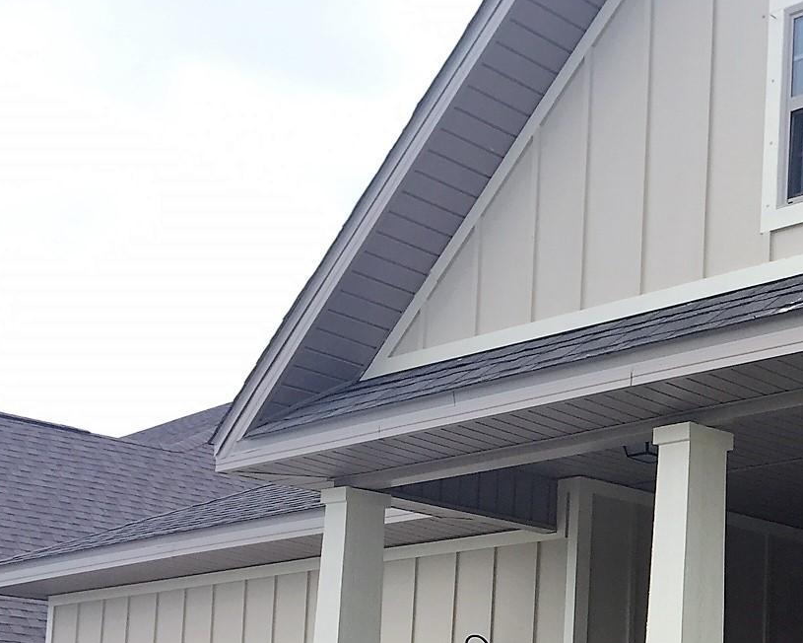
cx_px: 951
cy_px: 689
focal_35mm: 70
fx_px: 1664
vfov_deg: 20.9
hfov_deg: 24.7
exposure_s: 1/739
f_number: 2.2
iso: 25
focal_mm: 4.15
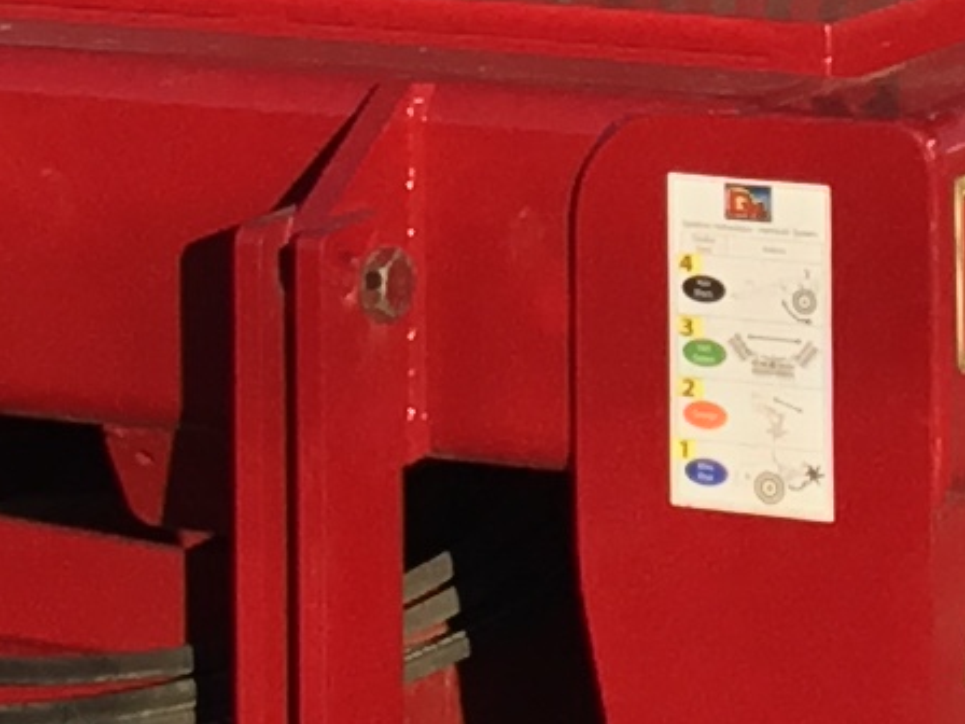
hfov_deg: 8.7
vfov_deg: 6.3
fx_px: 6300
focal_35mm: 226
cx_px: 1114
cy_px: -978
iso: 25
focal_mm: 3.3
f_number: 2.4
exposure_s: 1/959
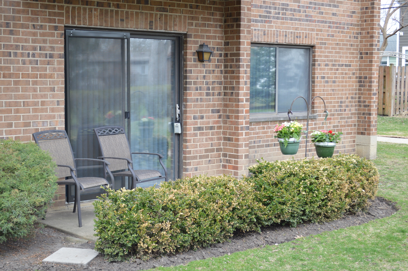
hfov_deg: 33.4
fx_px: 679
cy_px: 136
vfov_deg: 22.6
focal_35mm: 60
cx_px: 204
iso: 250
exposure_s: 1/125
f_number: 5.6
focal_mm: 40
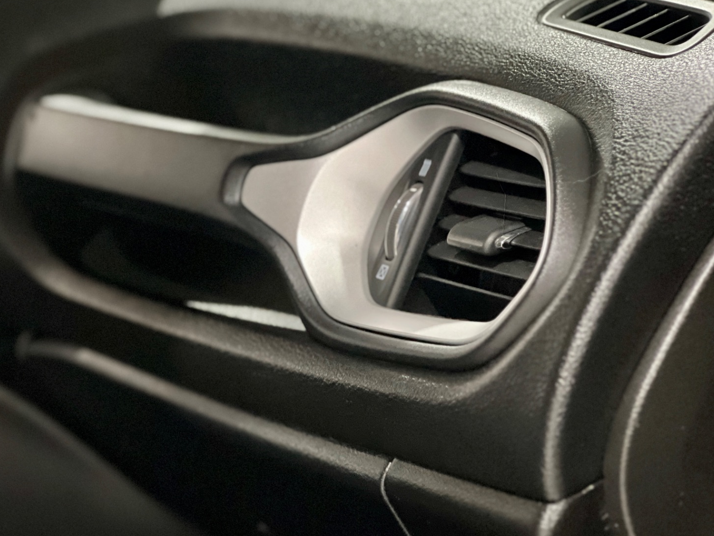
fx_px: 2104
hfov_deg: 19.2
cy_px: 190
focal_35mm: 102
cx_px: 299
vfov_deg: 14.5
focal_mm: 9
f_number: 2.8
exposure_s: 1/15
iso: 640
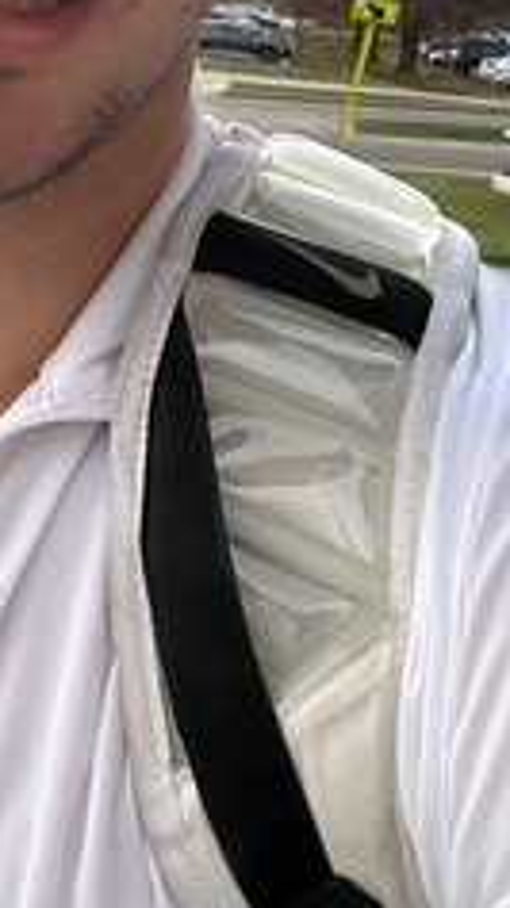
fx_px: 1662
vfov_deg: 29.1
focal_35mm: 69
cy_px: 61
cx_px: -174
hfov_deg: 16.4
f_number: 1.9
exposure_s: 1/60
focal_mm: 2.69
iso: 125
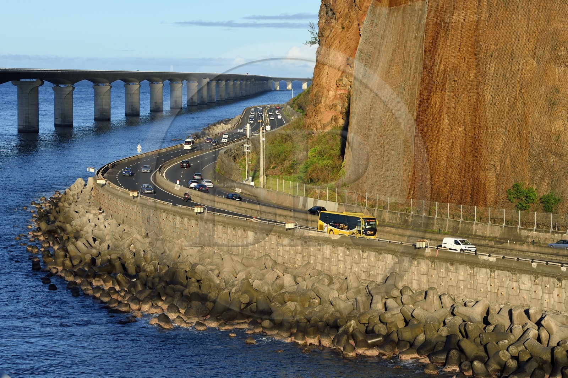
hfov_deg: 20.4
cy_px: 189
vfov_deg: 13.7
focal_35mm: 100
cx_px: 284
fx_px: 1576
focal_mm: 100
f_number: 11
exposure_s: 1/250
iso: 200
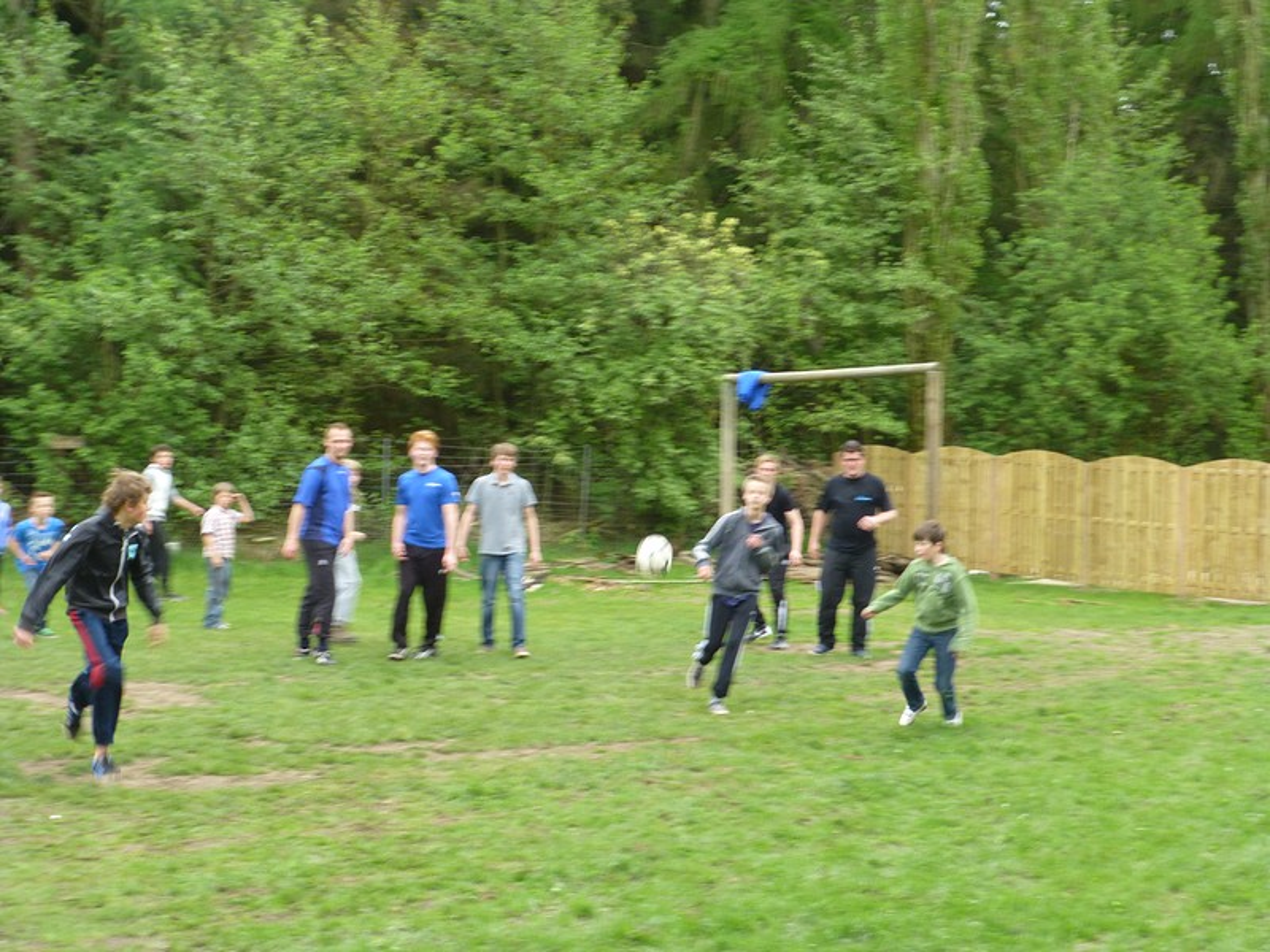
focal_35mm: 62
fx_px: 2275
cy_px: 476
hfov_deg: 31.2
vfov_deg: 23.7
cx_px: 635
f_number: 4.8
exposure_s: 1/60
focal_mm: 11
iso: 200
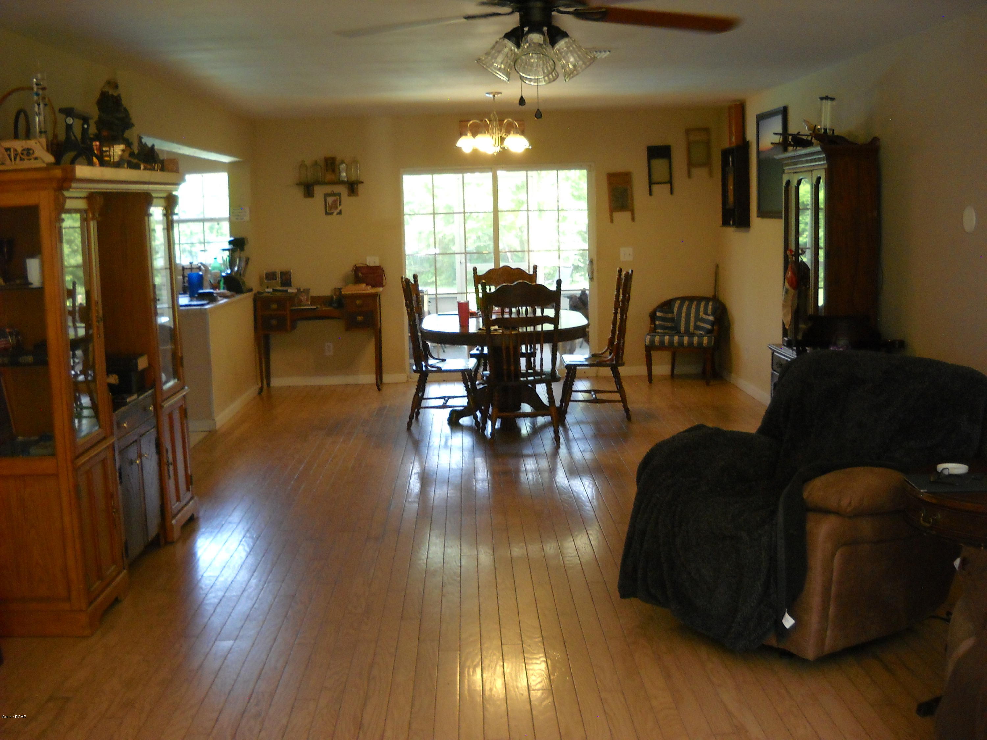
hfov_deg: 45.8
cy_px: 370
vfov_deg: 35.1
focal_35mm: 41
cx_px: 494
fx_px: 1169
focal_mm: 6.72
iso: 282
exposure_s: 1/60
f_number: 3.1
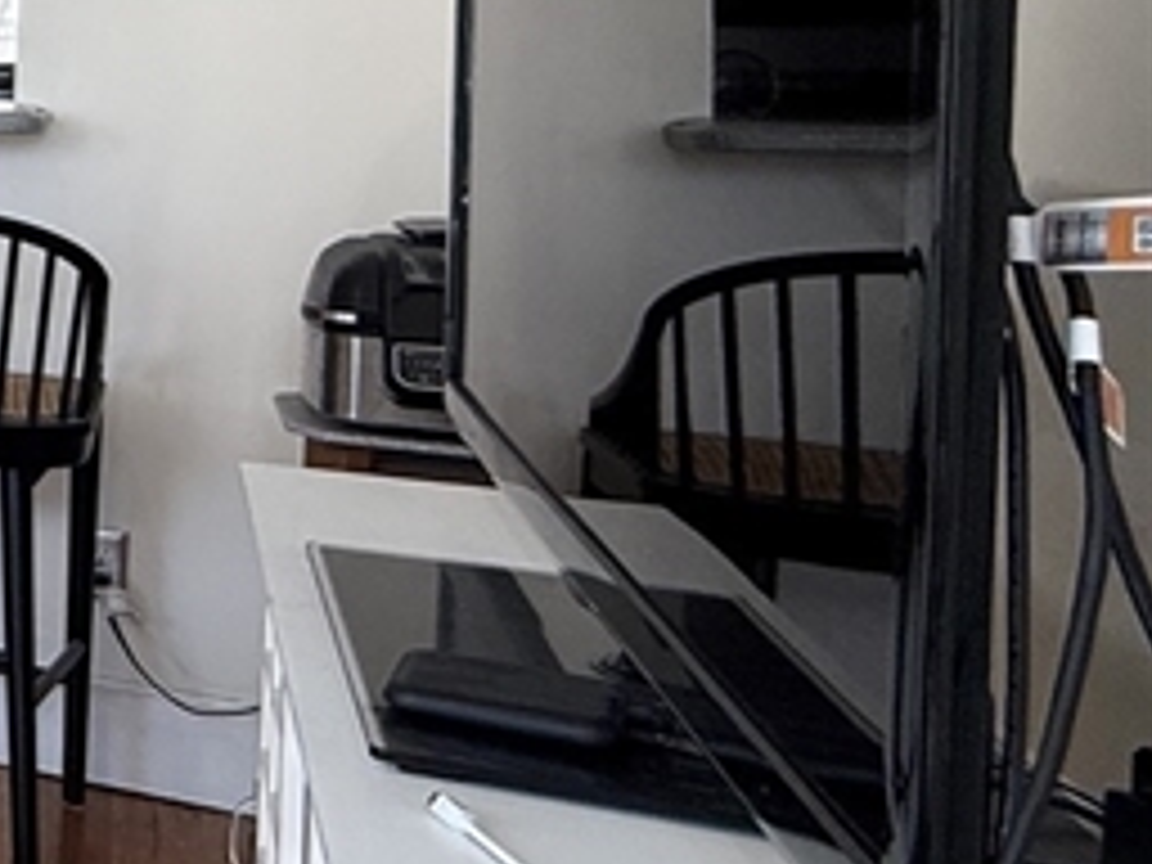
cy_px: 90
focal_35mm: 56
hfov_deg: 19.4
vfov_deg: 25.3
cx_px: -1148
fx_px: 1864
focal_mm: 2.22
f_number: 2.2
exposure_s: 1/120
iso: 100
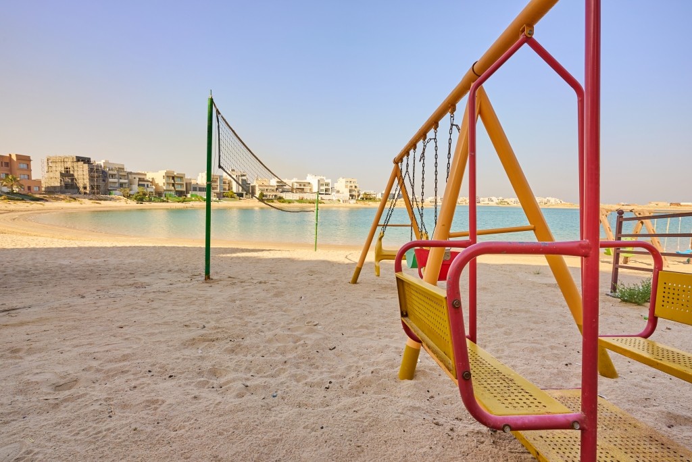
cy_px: 231
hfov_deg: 93.2
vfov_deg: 70.5
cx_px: 346
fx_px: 327
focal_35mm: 17
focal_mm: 17
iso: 100
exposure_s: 1/100
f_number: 11
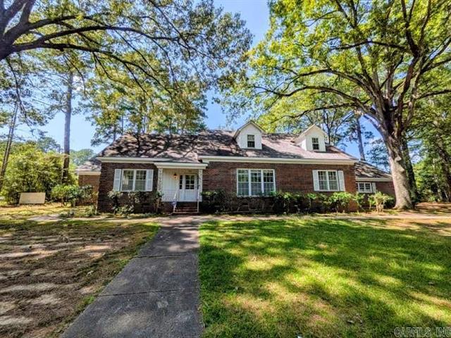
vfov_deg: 85.7
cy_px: 169
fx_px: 182
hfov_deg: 102.1
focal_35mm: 14
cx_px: 226
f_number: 2.2
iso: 53
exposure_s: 1/1188
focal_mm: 1.85
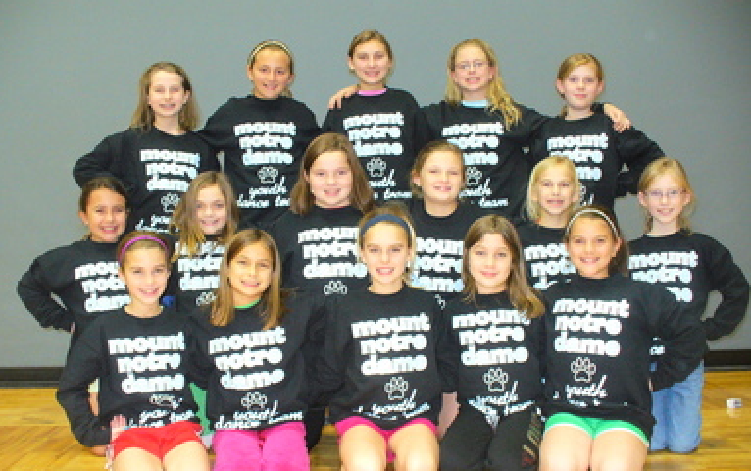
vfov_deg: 32.0
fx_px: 819
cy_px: 246
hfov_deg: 49.2
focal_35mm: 40
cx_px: 372
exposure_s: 1/30
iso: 320
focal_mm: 6.1
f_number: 2.8
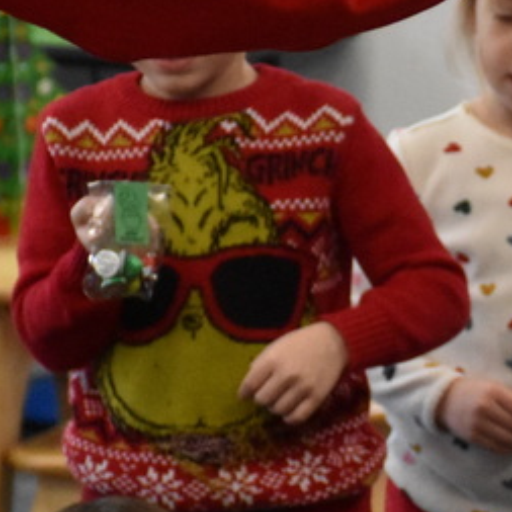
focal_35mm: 465
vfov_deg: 3.8
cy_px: 309
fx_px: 7781
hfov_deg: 3.8
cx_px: 601
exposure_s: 1/500
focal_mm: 90
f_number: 5.3
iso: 5000
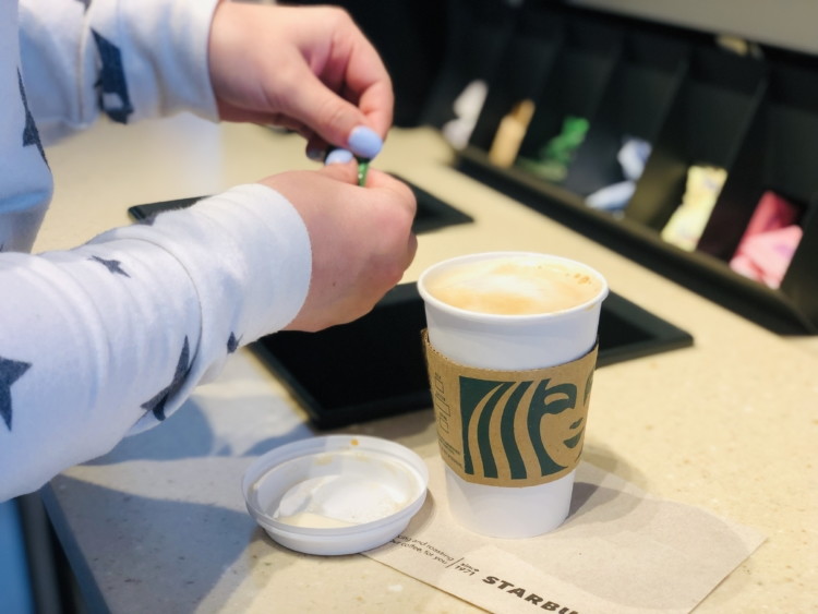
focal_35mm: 52
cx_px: 409
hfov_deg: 36.8
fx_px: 1229
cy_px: 307
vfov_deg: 28.0
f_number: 2.4
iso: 64
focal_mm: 6
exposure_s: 1/60
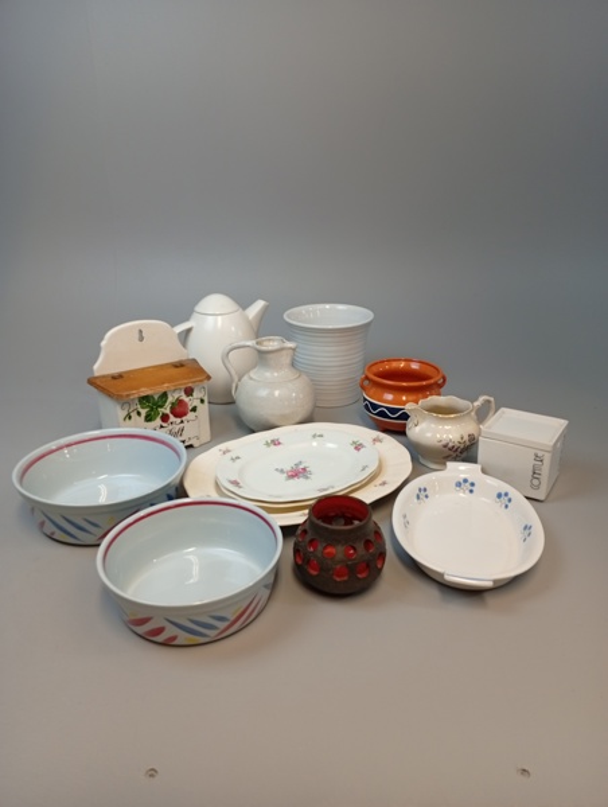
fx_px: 631
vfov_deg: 65.2
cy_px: 404
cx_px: 304
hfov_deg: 51.5
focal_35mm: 27
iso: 177
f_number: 1.8
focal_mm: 3.98
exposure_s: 1/33.3
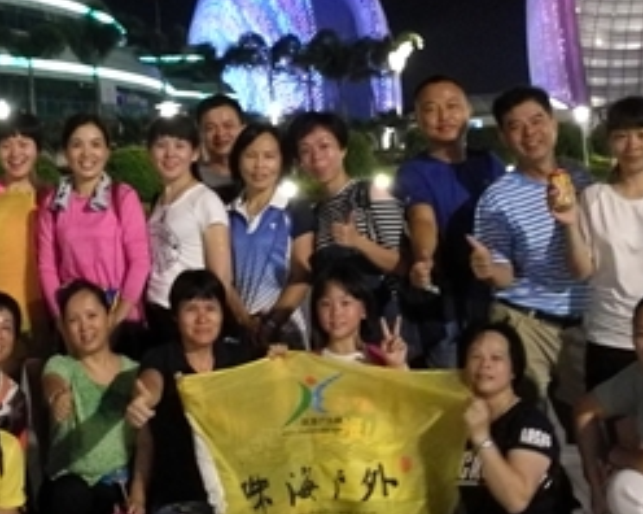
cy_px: 86
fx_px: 1616
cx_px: -18
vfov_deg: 17.9
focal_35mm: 85
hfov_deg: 21.6
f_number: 2.2
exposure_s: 1/16.7
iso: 2000
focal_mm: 4.5
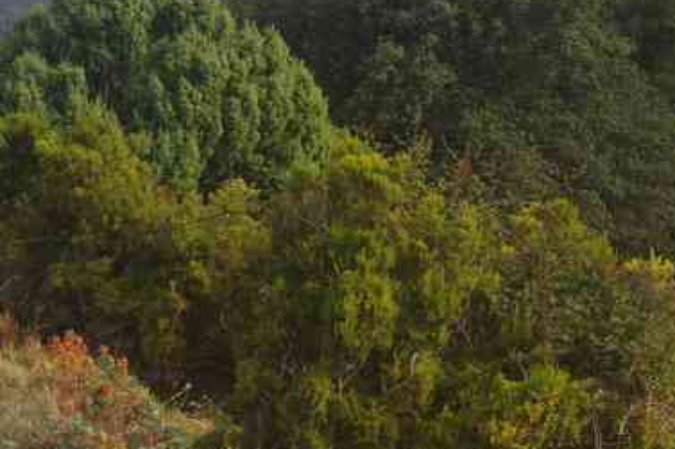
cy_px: -30
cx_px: -151
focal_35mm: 123
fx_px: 2311
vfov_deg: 11.0
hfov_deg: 15.9
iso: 200
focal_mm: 31
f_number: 10
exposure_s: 1/60
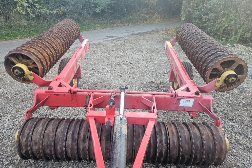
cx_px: 126
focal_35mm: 24
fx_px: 168
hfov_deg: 73.8
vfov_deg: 53.0
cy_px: 93
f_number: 1.8
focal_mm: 5.4
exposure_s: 1/100
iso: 250
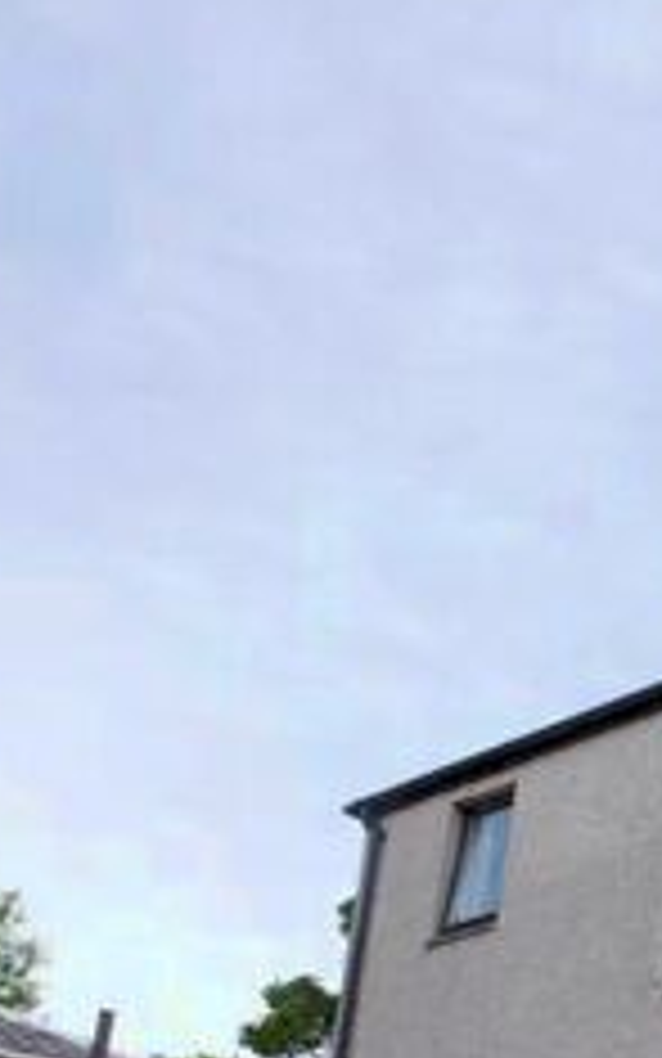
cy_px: 1132
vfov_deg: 29.6
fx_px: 1817
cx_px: 1430
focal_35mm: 63
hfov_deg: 15.3
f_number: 6.3
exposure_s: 1/250
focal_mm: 10
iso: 200
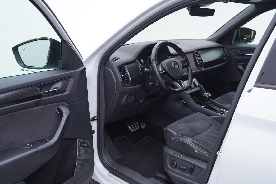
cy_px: 92
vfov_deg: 36.9
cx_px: 138
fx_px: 276
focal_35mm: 36
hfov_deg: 53.1
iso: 125
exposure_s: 1/50
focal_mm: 24
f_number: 3.2
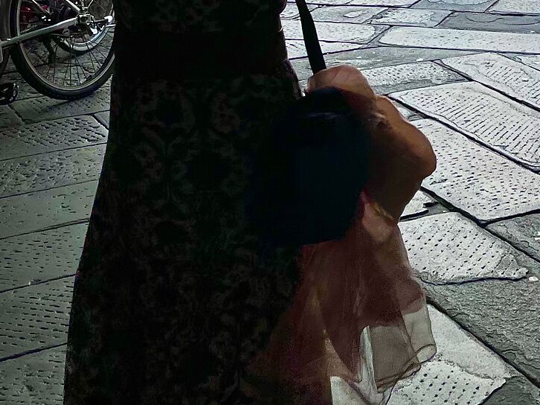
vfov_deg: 15.5
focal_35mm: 86
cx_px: 512
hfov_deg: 22.1
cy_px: -244
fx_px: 1341
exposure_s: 1/1862
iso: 50
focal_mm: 5.1
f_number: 1.6
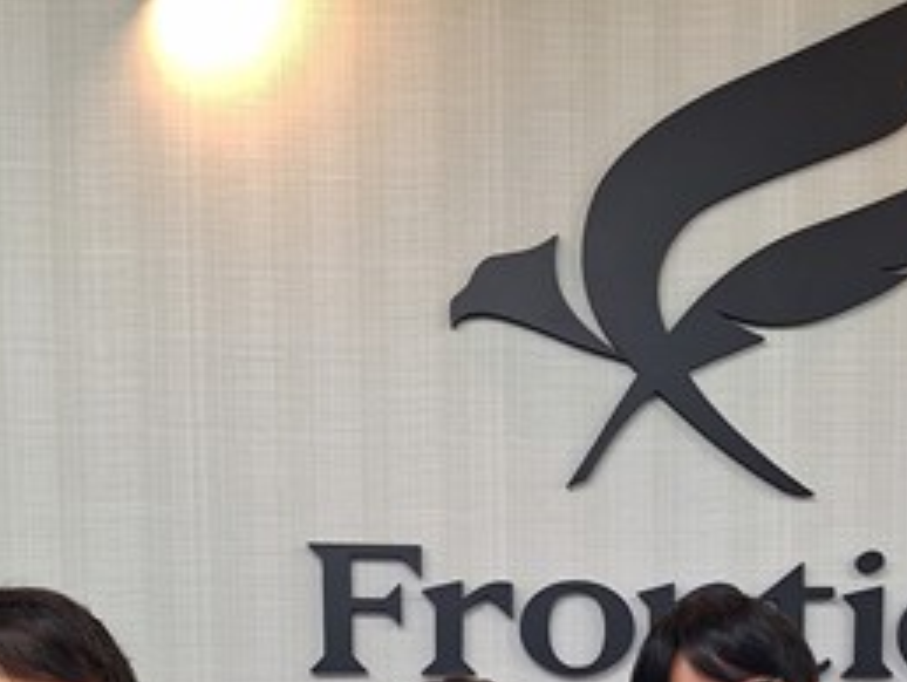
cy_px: 840
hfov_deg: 33.4
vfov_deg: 23.3
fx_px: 1495
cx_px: 615
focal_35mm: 57
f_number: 1.8
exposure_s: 1/50
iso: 50
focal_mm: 5.54
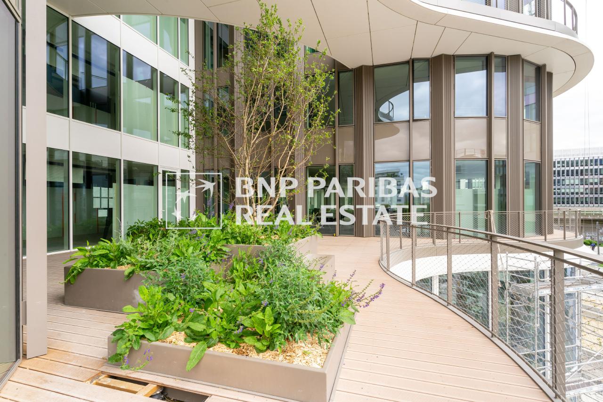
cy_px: 201
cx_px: 302
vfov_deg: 70.4
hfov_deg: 93.3
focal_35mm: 17
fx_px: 285
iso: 250
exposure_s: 1/40
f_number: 16
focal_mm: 17
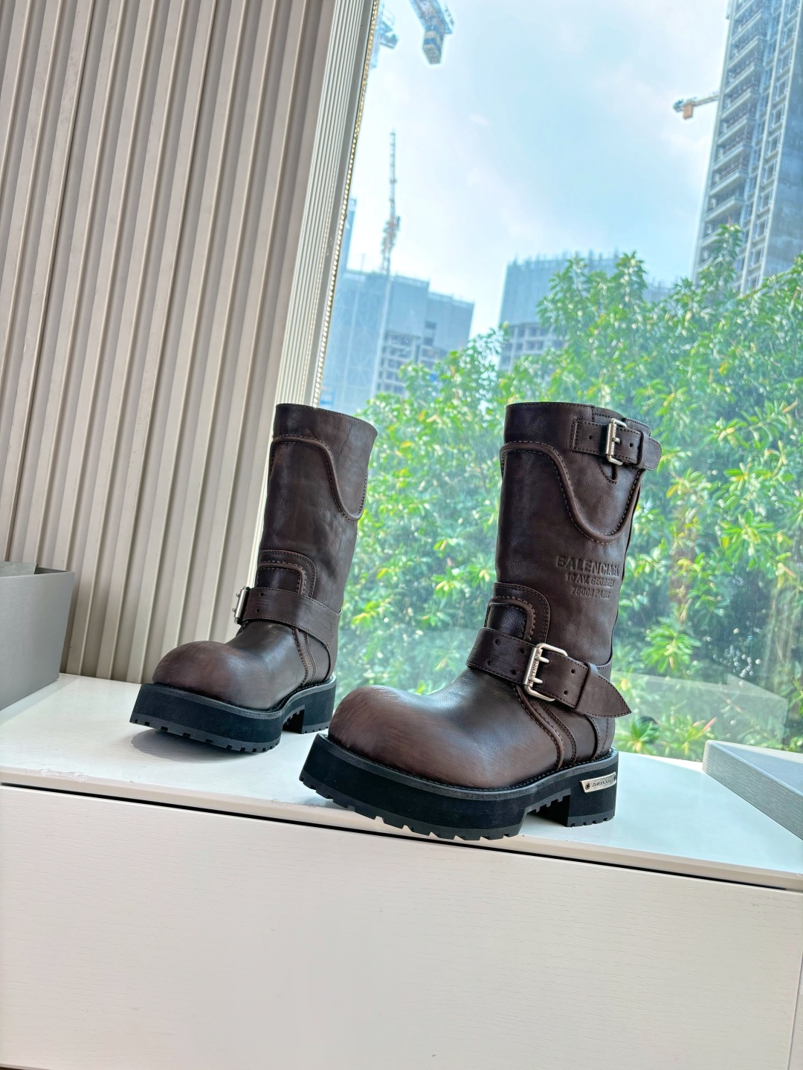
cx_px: 402
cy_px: 535
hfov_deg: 53.1
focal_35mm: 26
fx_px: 804
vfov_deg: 67.3
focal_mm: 5.96
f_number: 1.6
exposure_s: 1/221
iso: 40
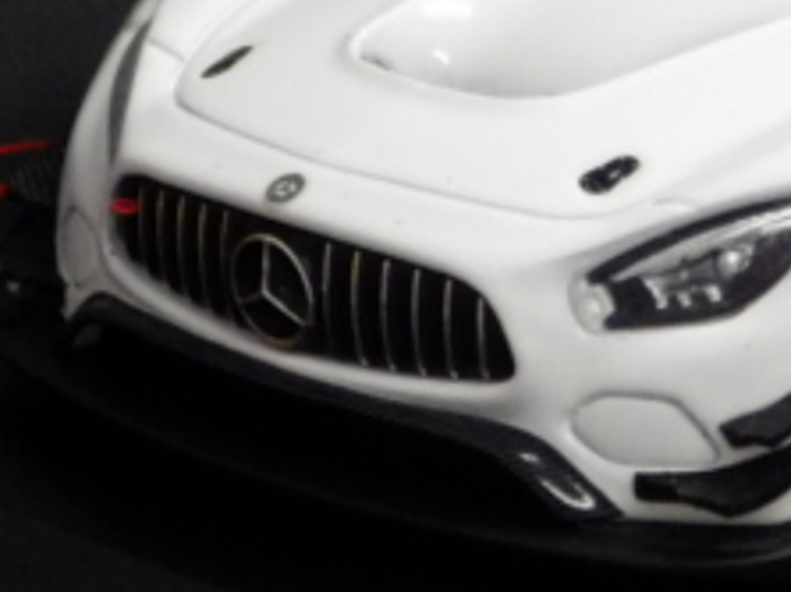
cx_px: 1053
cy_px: -110
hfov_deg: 5.8
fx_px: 7811
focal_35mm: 342
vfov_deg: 4.3
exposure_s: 1/50
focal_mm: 21.3
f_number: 4.8
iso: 800
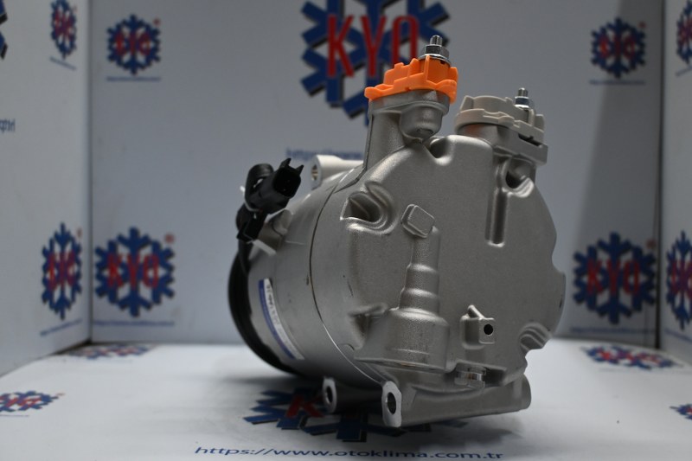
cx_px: 346
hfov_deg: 51.3
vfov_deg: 35.5
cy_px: 230
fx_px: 721
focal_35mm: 38
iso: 800
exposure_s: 1/125
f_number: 4.2
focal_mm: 25
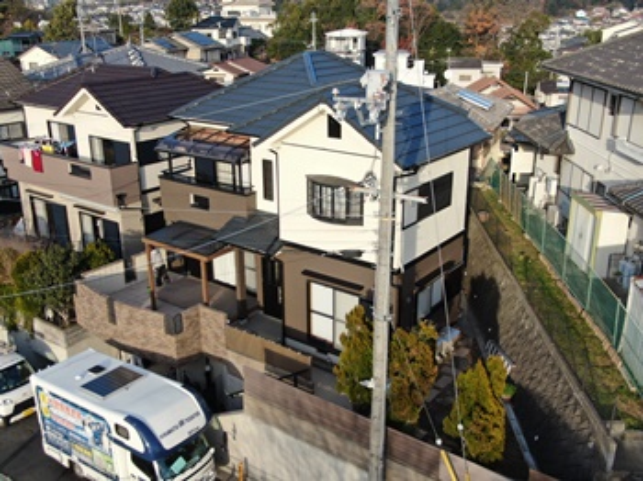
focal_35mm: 36
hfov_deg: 51.4
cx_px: 322
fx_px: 668
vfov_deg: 39.6
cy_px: 240
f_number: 3.3
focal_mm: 6.21
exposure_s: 1/320
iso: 100
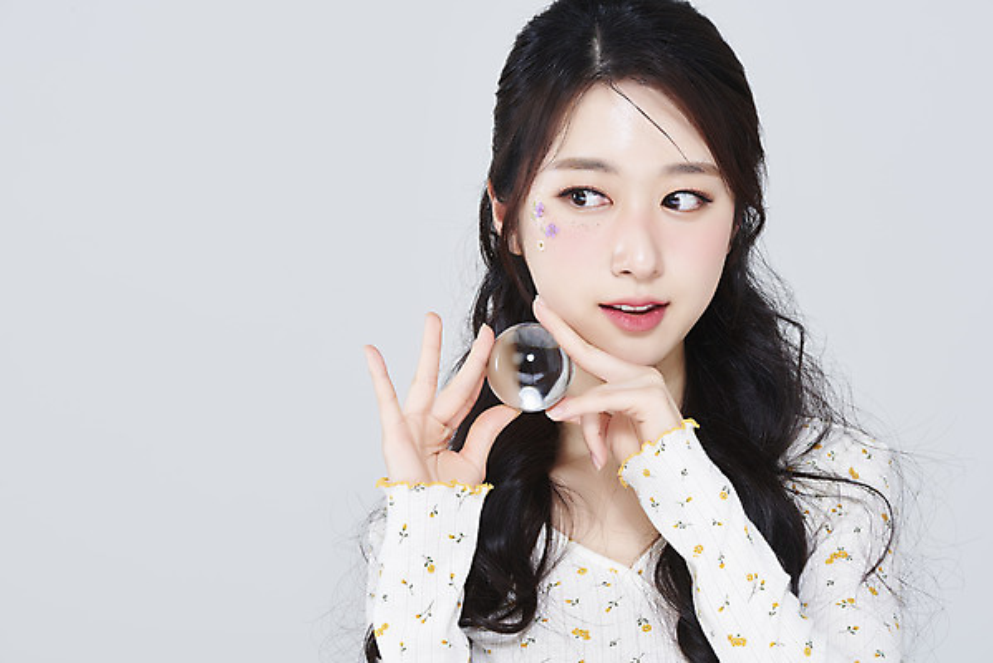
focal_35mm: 105
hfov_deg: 19.4
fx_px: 2898
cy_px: 332
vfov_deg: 13.1
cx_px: 496
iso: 64
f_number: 11
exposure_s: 1/125
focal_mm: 105
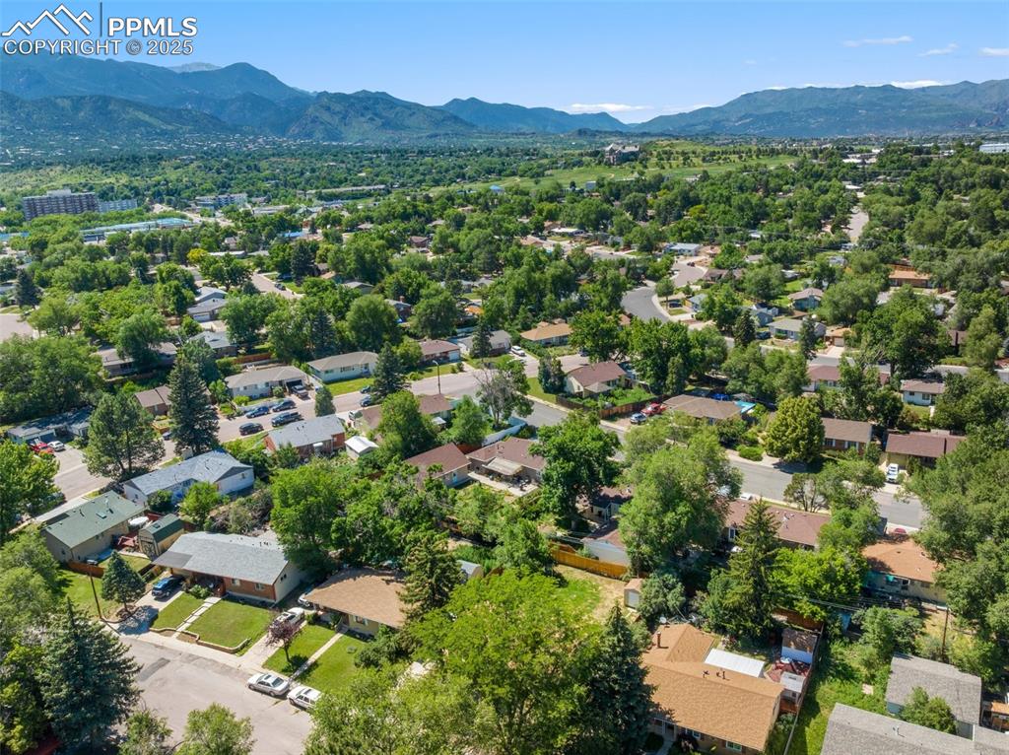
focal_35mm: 24
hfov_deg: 71.6
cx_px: 504
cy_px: 378
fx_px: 699
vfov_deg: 56.7
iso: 100
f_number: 10
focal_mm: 12.29
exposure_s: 1/80
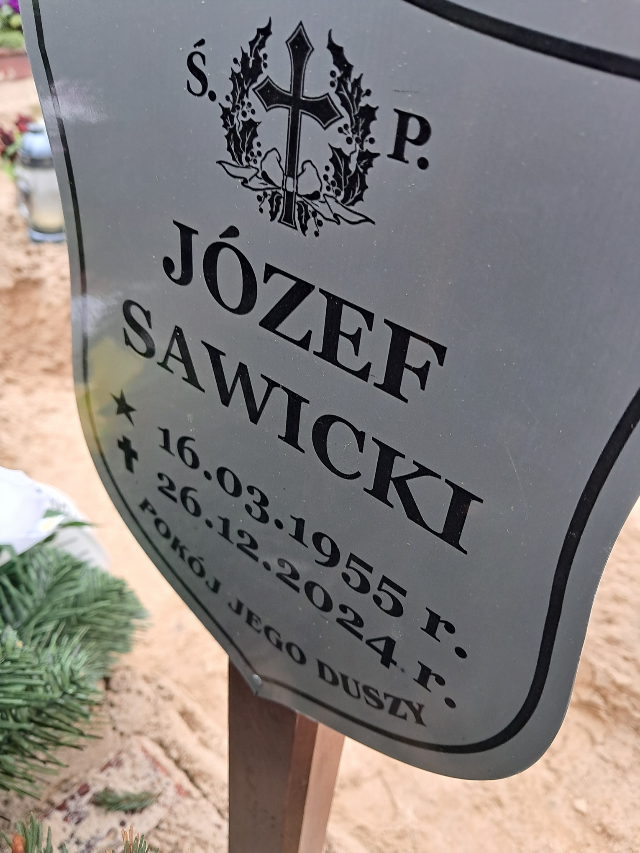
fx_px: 666
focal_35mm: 27
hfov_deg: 51.4
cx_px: 320
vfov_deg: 65.3
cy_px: 426
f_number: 1.8
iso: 100
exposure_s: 1/60
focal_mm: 4
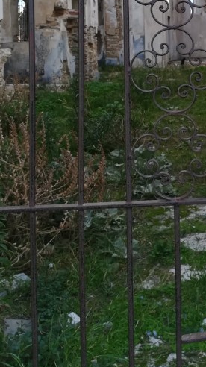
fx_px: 477
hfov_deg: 23.2
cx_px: 214
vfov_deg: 39.8
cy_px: 55
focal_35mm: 49
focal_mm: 3.83
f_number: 2.2
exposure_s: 1/120
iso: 50
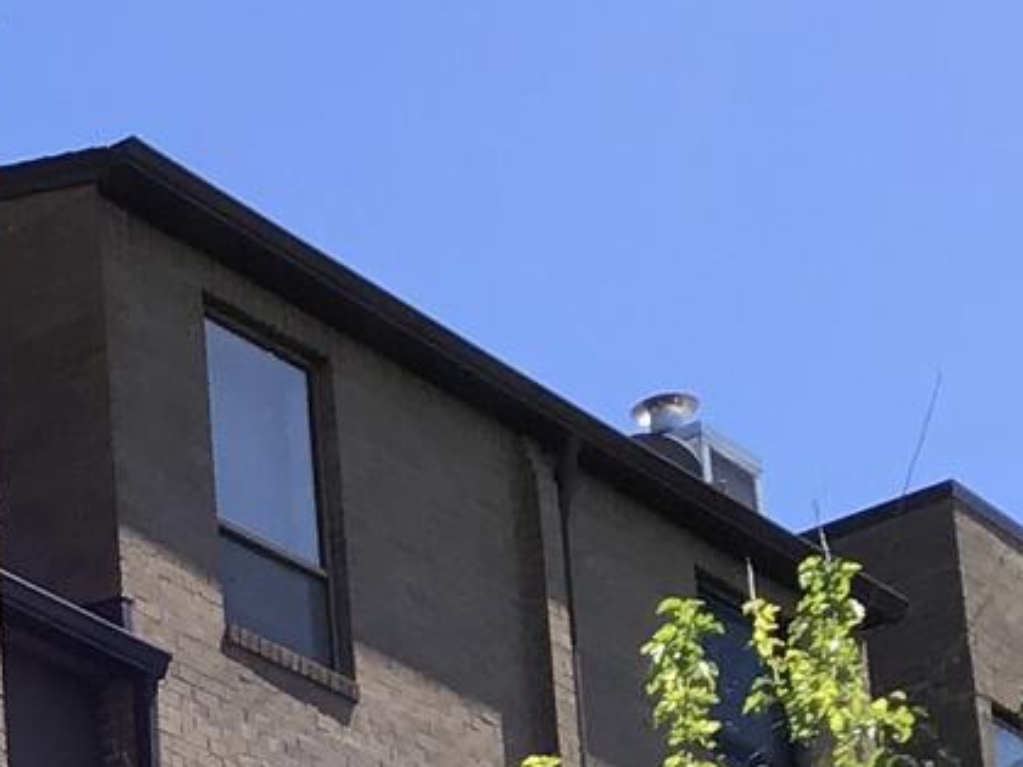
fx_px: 4462
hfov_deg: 12.2
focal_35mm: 151
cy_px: 1356
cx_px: -728
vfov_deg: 9.4
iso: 25
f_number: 2.4
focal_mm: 3.3
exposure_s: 1/734
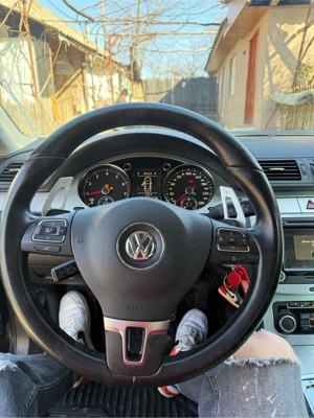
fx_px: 290
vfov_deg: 71.6
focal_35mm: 24
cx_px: 157
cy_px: 209
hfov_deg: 56.8
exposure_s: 1/156
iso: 200
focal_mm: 6.76
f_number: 1.78
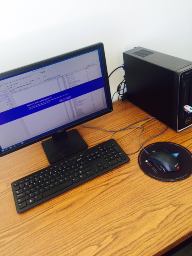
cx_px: 96
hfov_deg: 48.2
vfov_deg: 61.7
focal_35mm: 29
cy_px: 128
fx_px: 214
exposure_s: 1/60
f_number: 2.2
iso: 40
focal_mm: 4.15
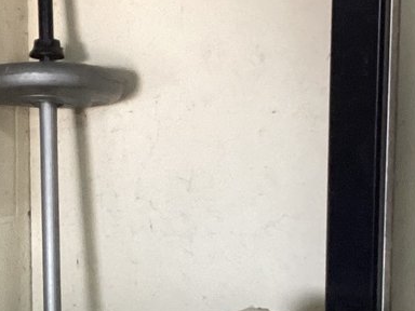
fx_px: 1463
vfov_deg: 12.1
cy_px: 239
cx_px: 35
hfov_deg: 15.9
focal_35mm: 122
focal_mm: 3.3
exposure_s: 1/60
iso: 320
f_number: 2.4
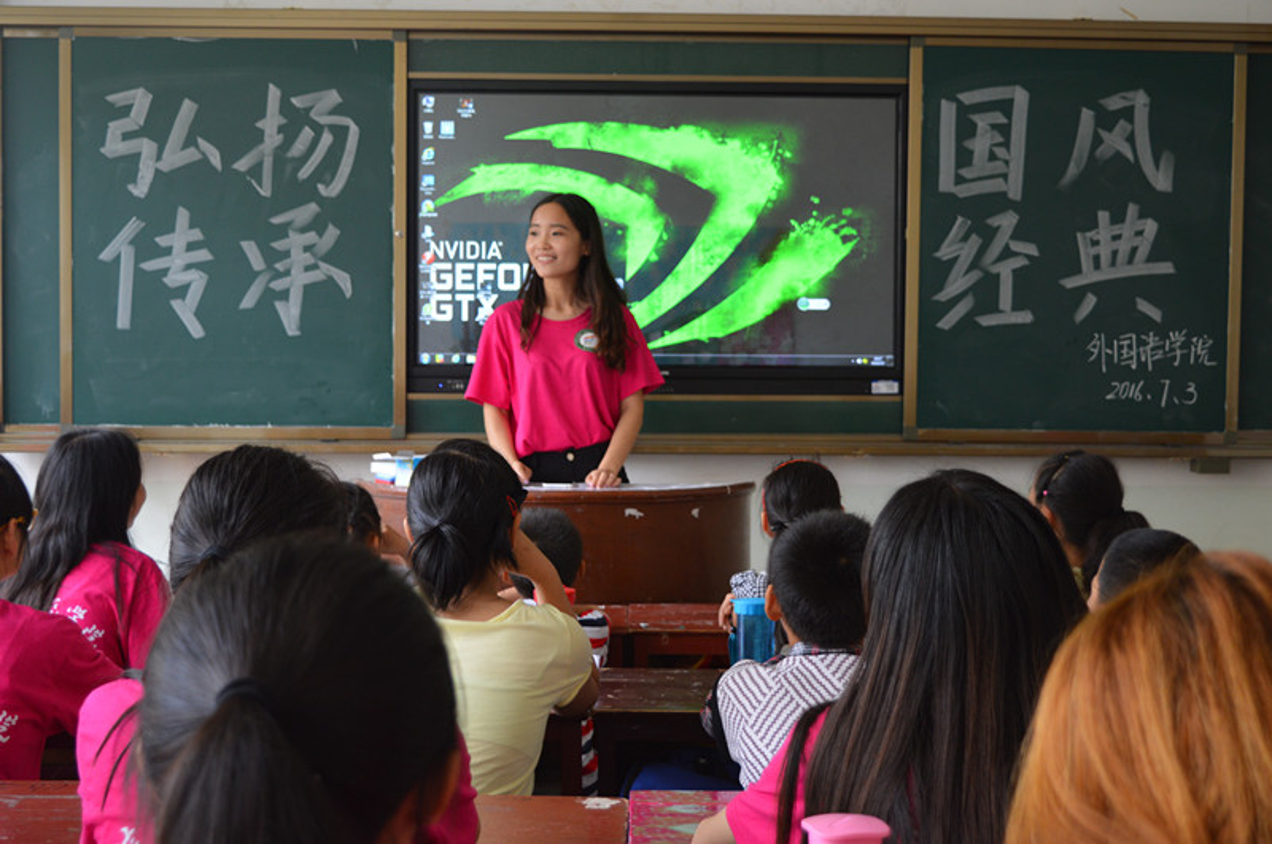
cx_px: 636
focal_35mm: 52
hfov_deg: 37.9
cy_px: 422
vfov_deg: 25.7
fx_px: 1852
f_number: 4.5
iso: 400
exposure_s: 1/40
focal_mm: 35
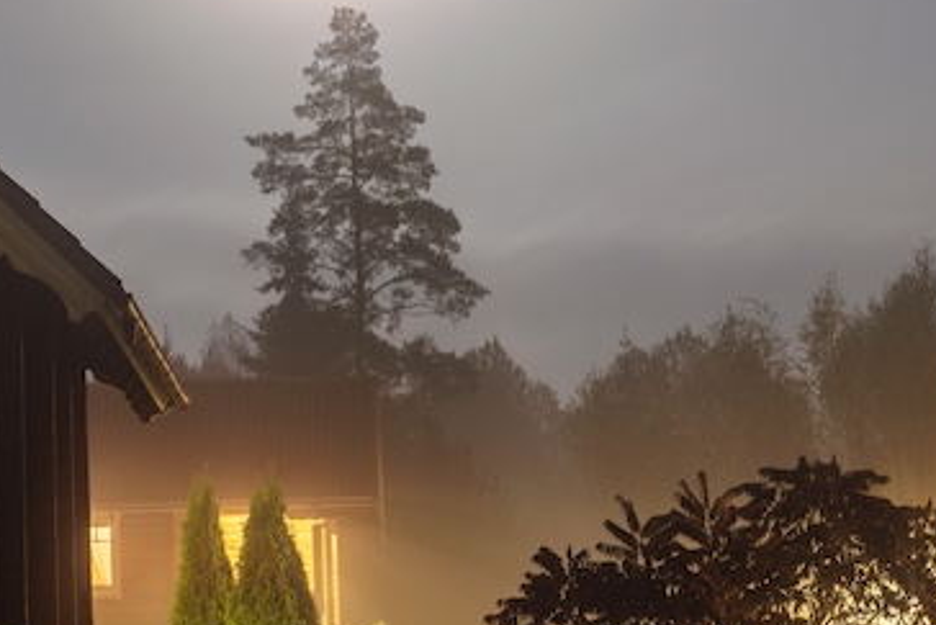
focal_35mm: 143
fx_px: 3719
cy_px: 181
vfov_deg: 9.6
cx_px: 75
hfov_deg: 14.2
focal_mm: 52
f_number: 5.6
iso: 100
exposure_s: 30
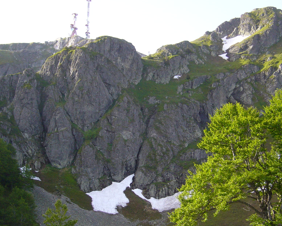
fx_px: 593
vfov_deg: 21.6
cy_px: 113
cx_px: 151
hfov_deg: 26.8
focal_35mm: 71
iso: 80
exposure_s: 1/250
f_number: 3
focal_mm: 6.6
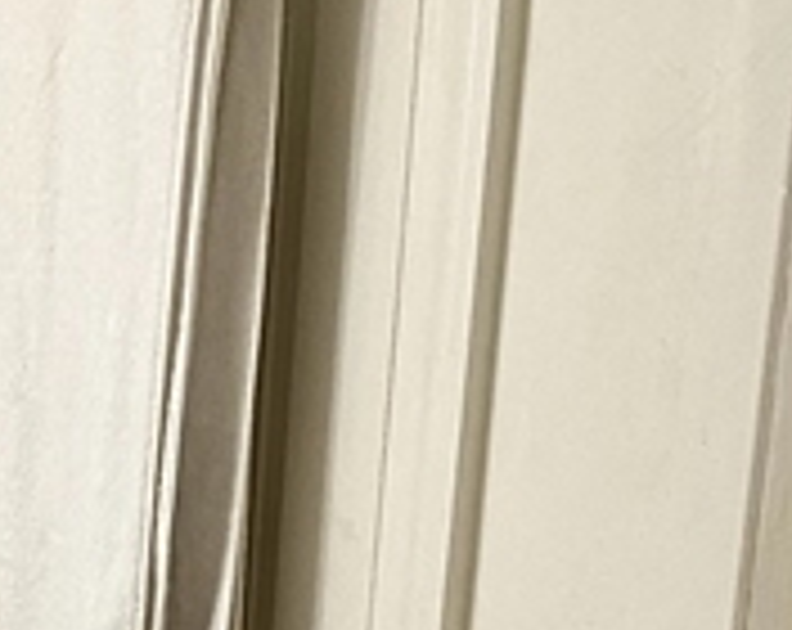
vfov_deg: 13.0
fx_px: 2596
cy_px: 994
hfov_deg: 16.6
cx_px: -171
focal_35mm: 111
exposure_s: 1/60
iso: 125
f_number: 1.8
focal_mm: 4.25
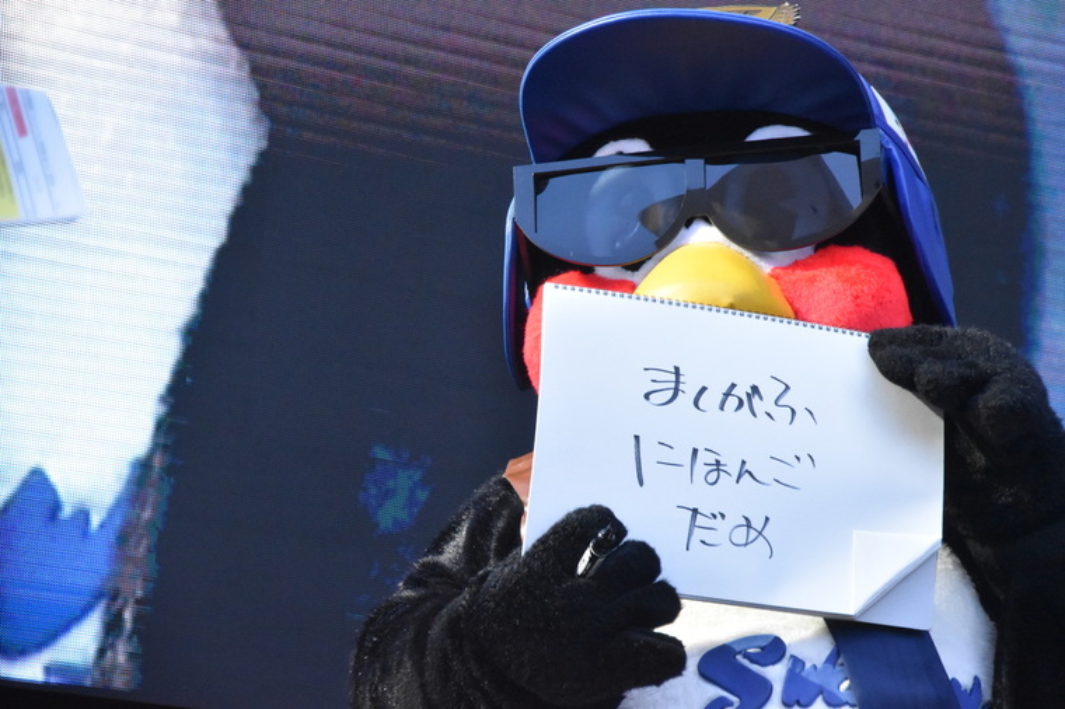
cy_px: 354
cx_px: 532
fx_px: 5322
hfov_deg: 11.4
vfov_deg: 7.6
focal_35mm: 180
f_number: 9
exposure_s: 1/1250
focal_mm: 120
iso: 5000
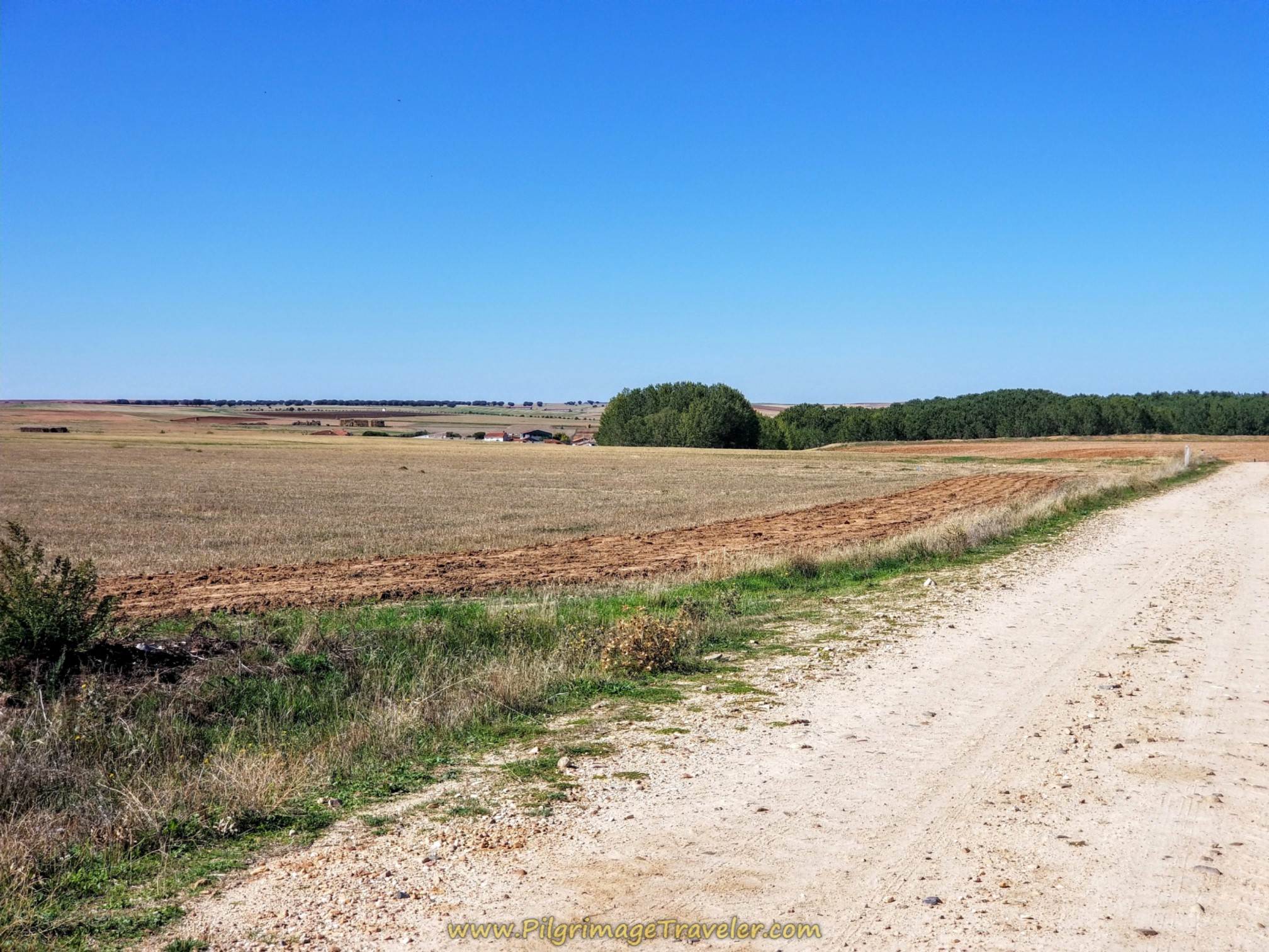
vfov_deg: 28.0
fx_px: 1906
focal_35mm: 52
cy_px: 476
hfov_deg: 36.8
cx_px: 634
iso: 25
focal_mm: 6
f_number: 2.4
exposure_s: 1/1053
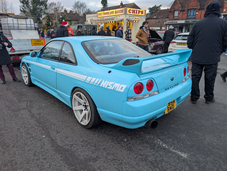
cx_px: 114
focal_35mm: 24
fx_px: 158
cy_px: 86
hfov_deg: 71.5
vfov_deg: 56.9
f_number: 1.68
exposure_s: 1/137
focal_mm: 6.9
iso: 56
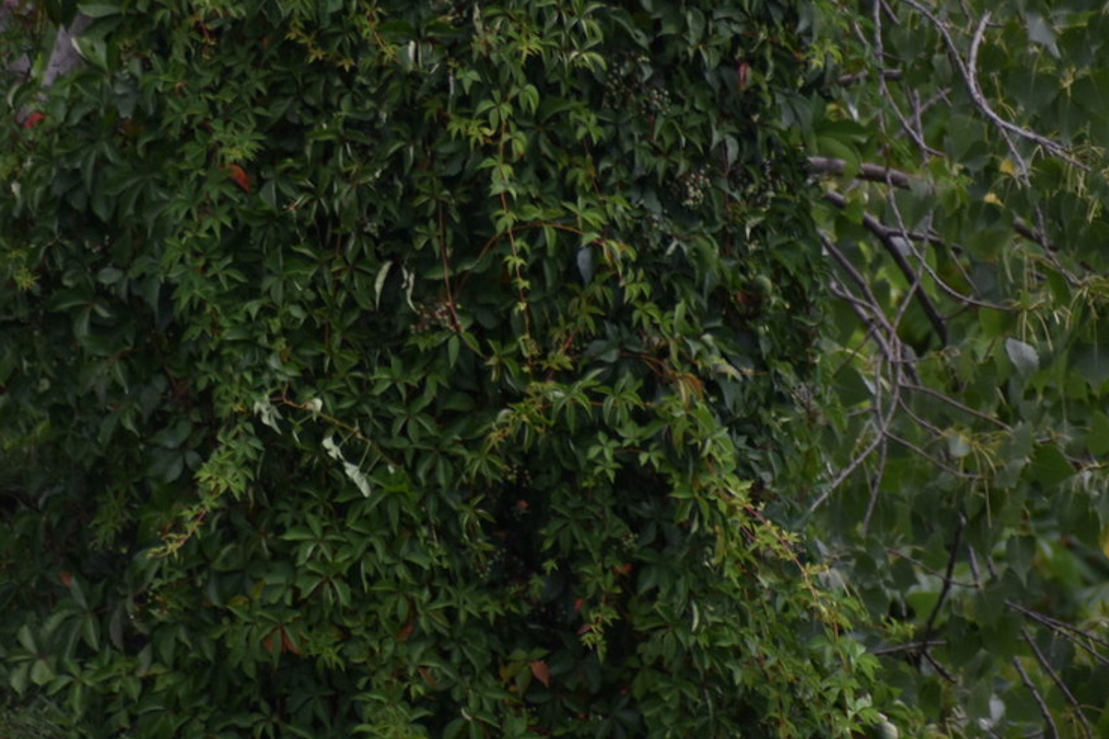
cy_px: 285
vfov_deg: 1.6
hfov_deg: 2.4
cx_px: 346
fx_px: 26331
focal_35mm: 855
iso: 100
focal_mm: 300
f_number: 6.3
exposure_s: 1/50
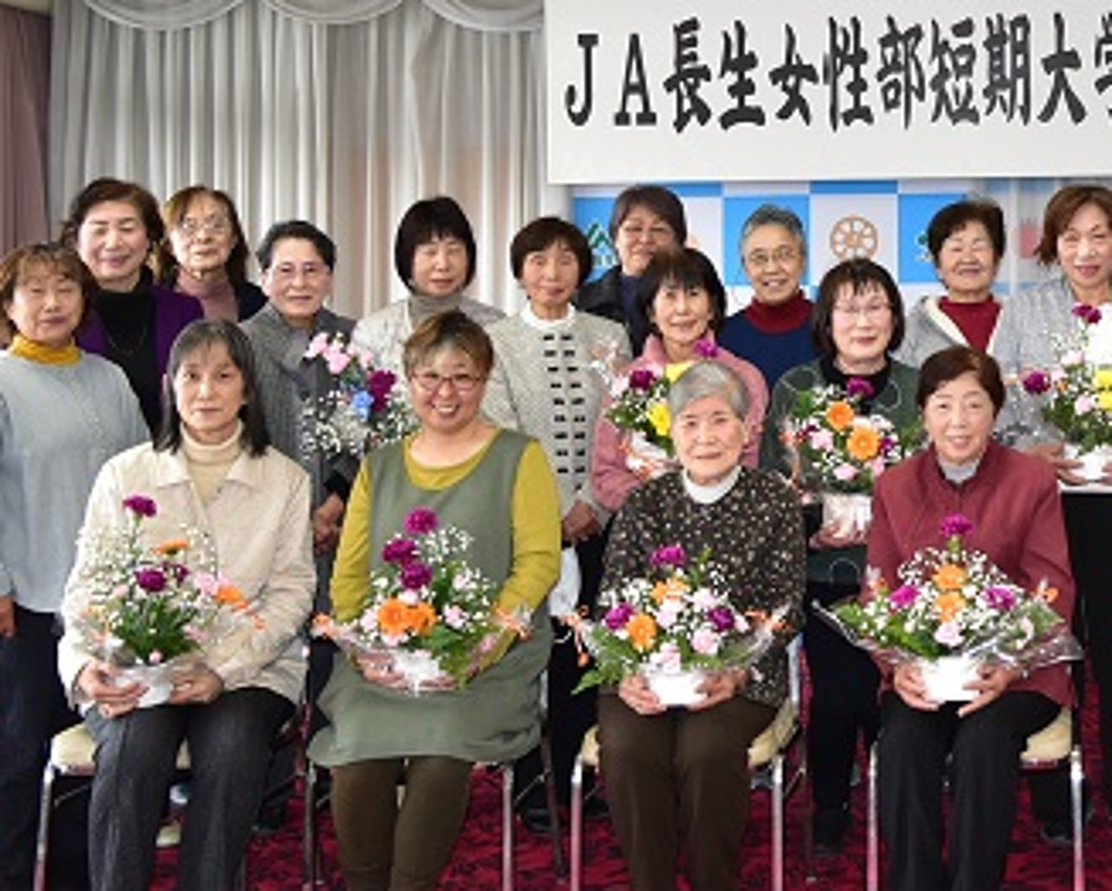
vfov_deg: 26.8
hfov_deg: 32.2
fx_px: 1844
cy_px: 218
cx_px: 966
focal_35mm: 56
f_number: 4
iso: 400
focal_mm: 20
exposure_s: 1/100
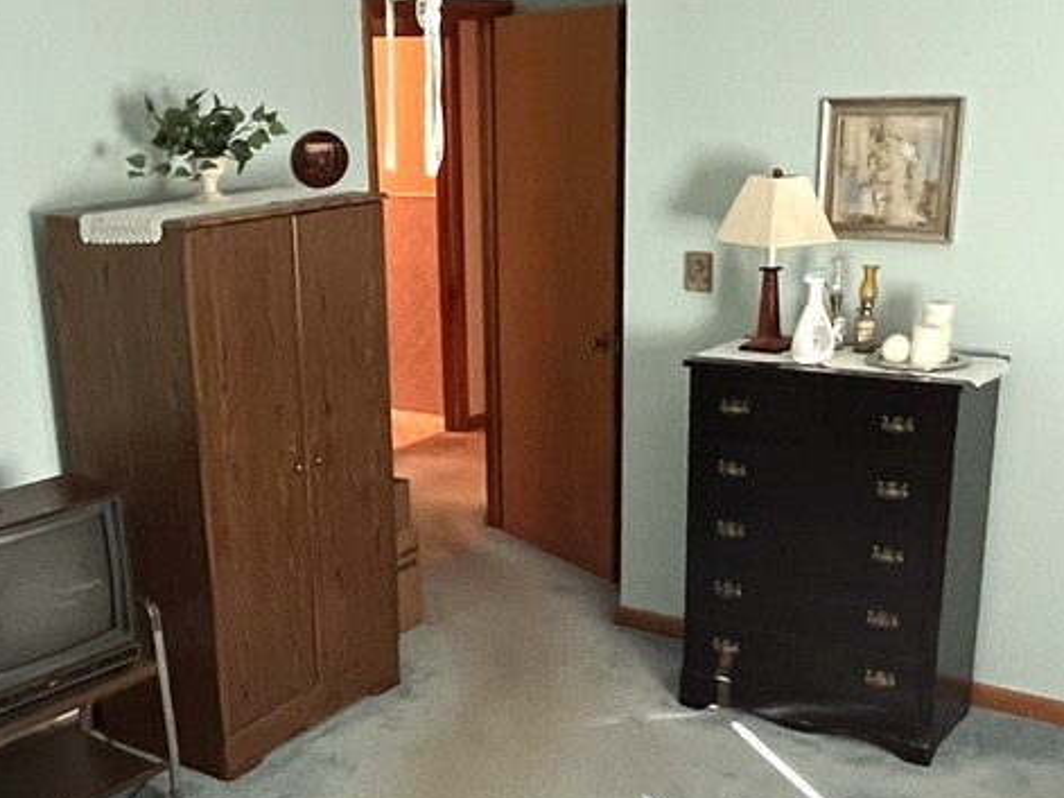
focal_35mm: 45
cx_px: 426
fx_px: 1383
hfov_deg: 41.9
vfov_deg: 31.9
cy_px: 539
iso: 500
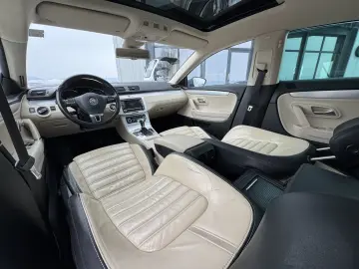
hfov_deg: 102.1
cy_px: 134
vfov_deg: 85.7
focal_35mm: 14
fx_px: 145
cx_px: 180
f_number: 2.2
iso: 40
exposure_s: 1/234
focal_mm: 2.22
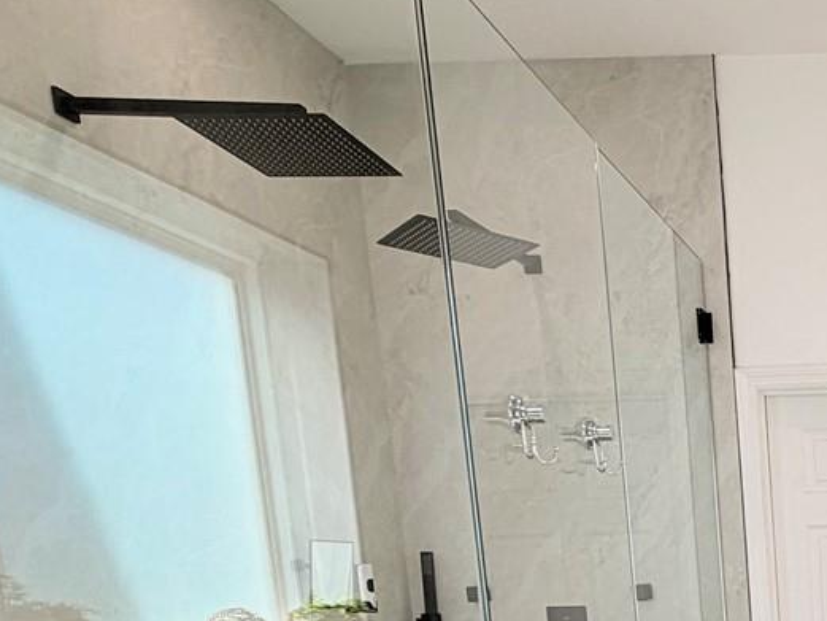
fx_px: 1028
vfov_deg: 28.7
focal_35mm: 43
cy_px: 764
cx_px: 1003
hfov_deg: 34.6
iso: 40
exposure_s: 1/134
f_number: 2.2
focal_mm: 2.22
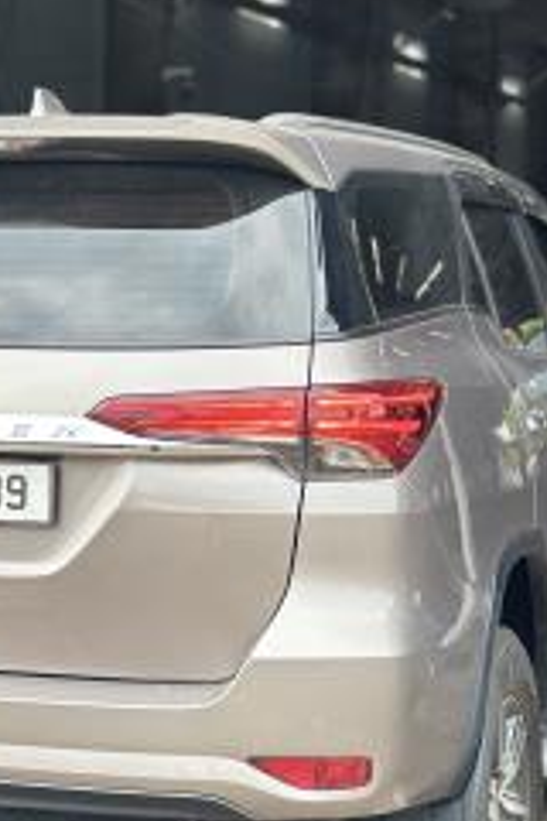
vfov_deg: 21.0
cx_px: 116
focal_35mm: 97
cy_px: 332
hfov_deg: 14.0
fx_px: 2211
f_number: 1.78
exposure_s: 1/238
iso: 80
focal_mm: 6.86
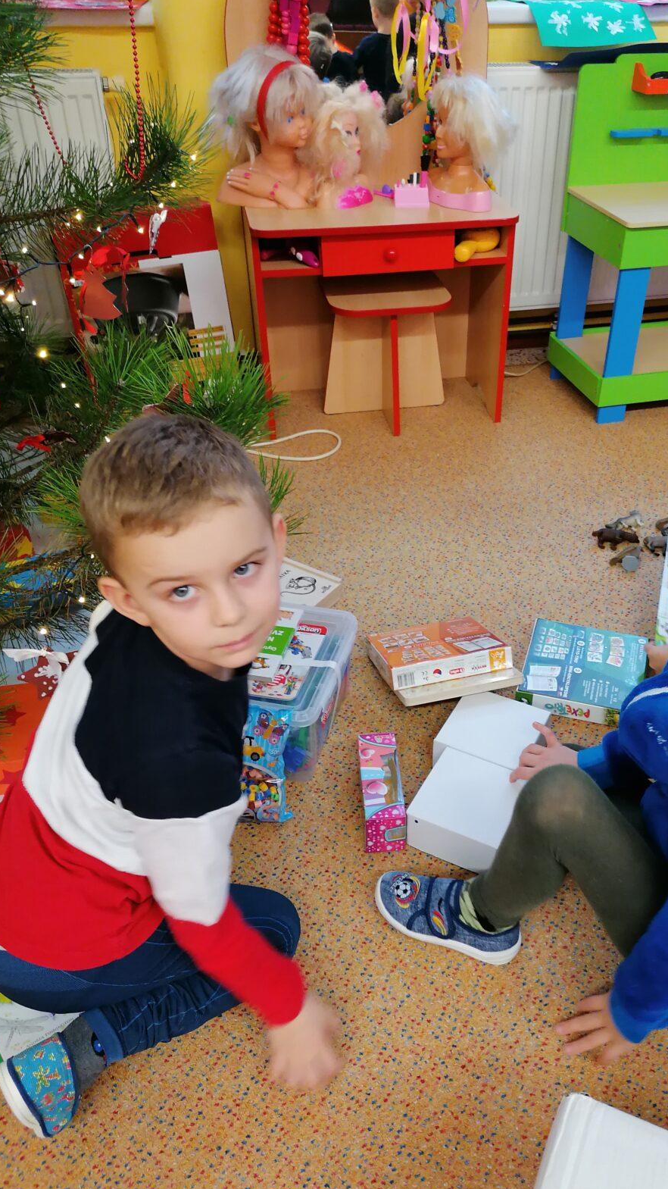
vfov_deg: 64.3
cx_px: 408
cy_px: 592
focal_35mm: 30
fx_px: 945
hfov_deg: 38.7
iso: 250
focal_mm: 4.75
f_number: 1.8
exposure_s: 1/33.3
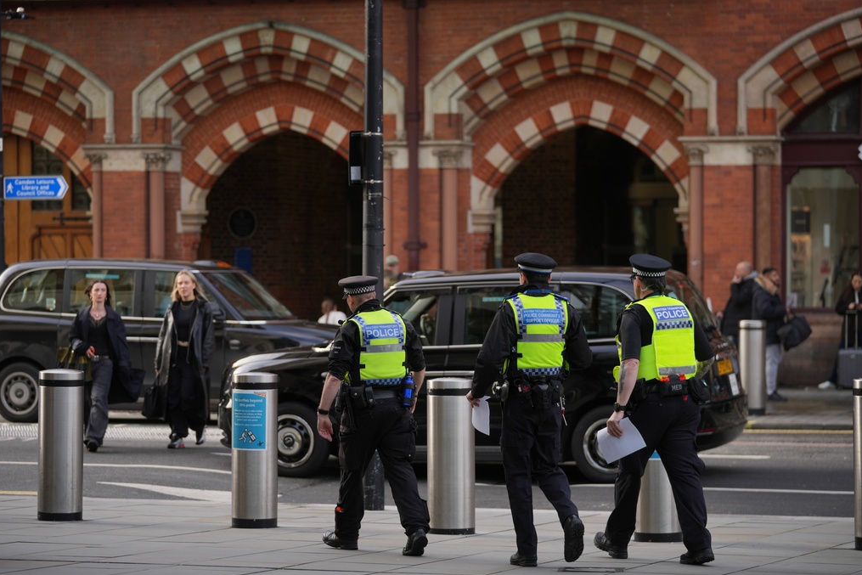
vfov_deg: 12.0
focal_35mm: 114
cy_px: 289
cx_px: 430
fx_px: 2730
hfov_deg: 17.9
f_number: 2.8
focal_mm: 113
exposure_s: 1/800
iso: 200
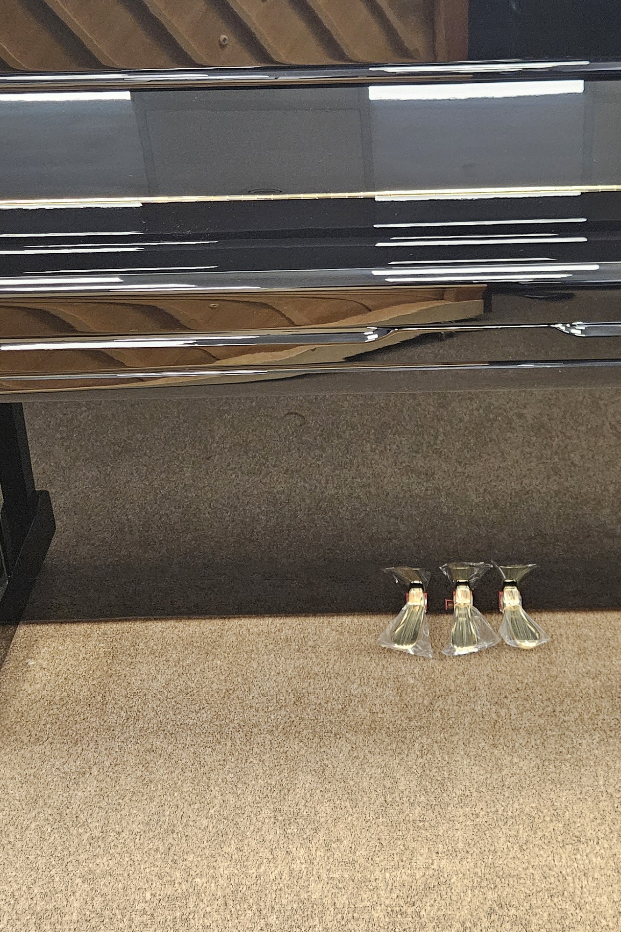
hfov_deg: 27.9
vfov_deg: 40.1
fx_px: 1242
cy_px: 251
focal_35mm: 48
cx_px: 416
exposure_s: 1/100
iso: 1000
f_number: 1.8
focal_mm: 5.4
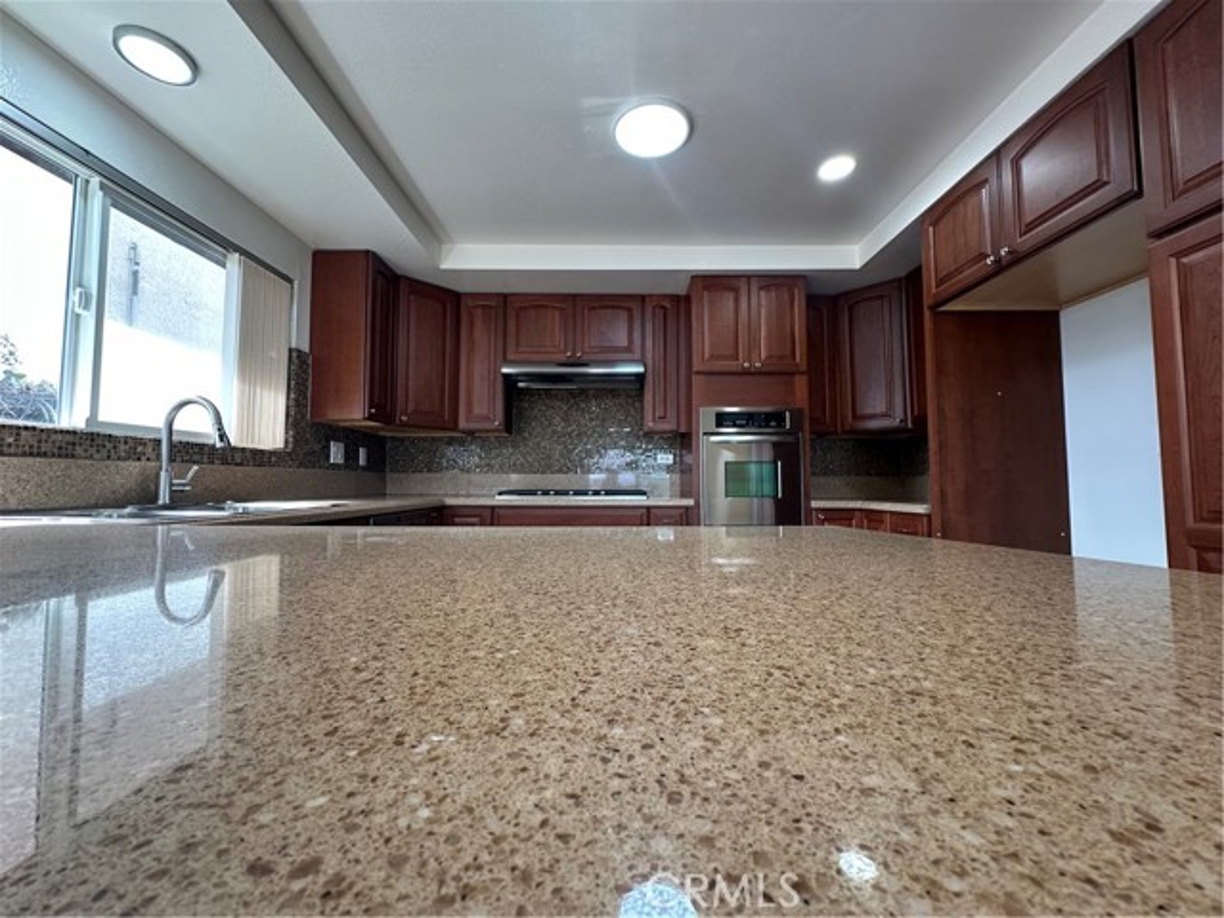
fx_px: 495
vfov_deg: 85.7
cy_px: 459
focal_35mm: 14
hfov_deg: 102.1
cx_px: 612
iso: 160
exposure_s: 1/120
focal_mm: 2.22
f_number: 2.2
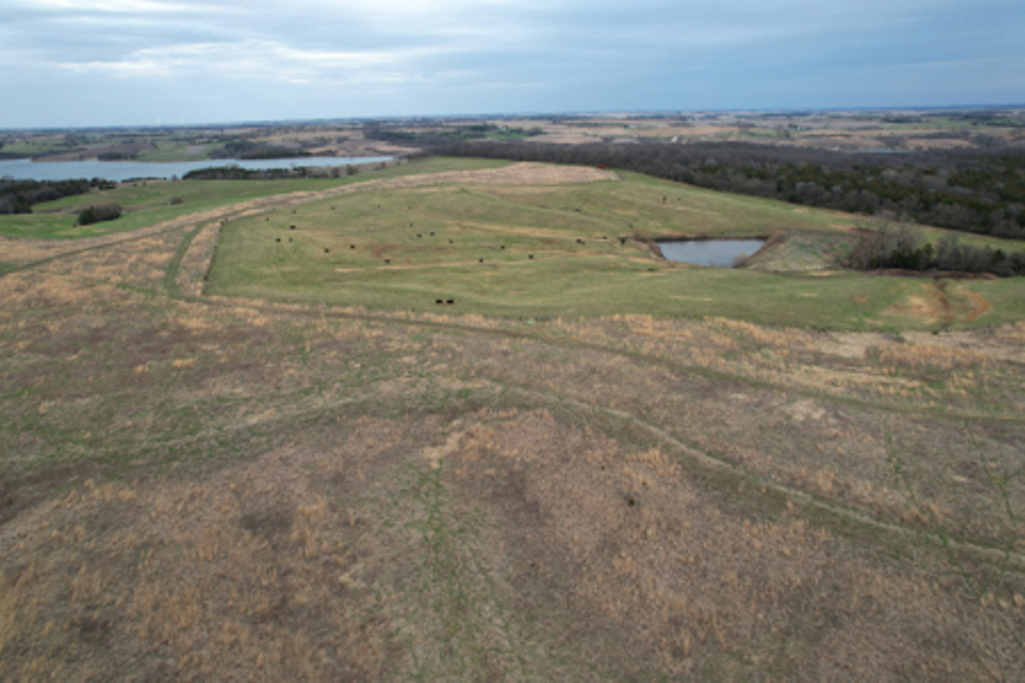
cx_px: 512
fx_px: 626
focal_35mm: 22
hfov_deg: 78.6
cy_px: 342
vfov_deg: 57.2
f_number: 2.8
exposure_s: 1/500
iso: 100
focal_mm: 8.38
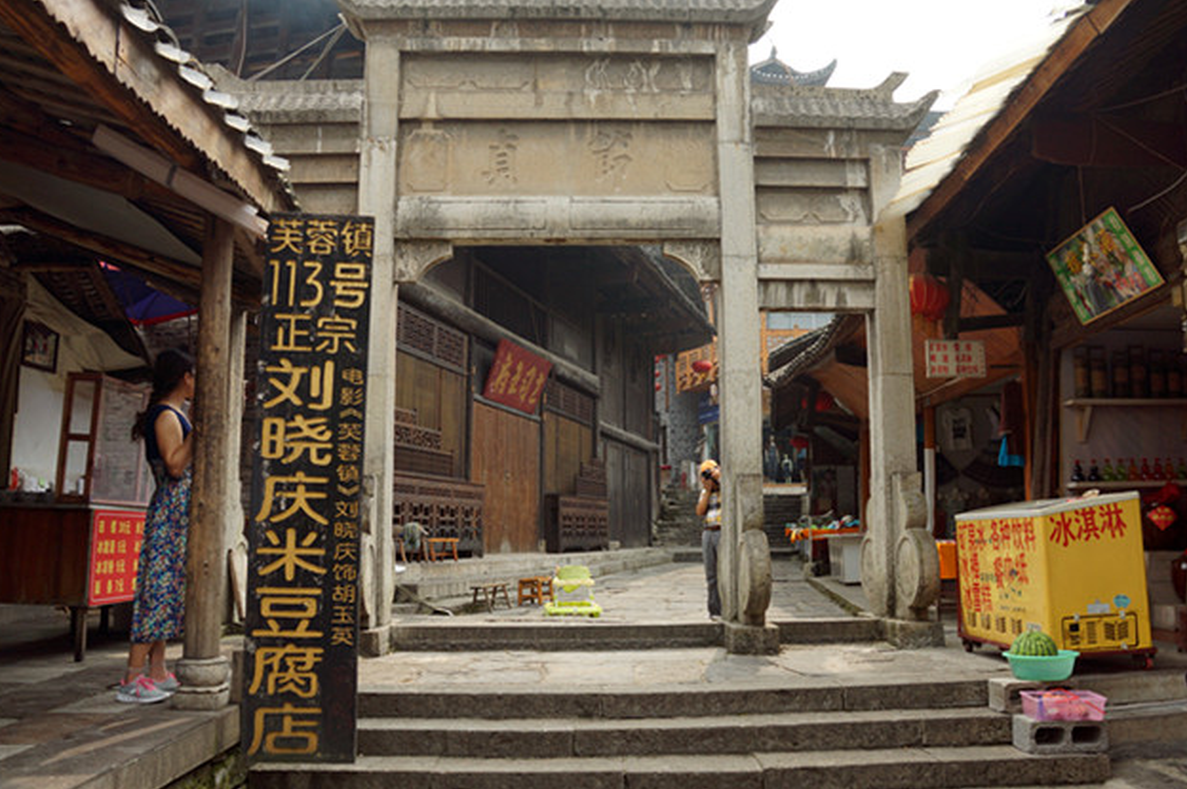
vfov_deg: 43.5
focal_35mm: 30
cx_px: 622
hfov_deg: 61.9
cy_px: 385
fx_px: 988
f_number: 5.6
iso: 100
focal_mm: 16
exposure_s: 1/100
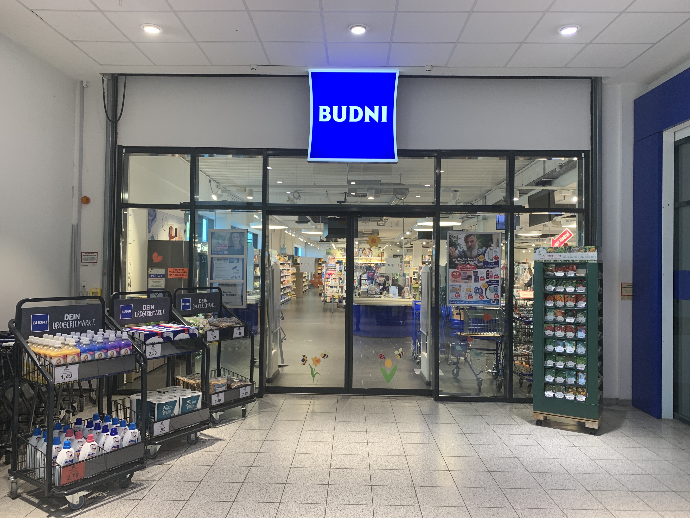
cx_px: 345
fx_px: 518
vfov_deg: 53.1
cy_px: 259
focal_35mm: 26
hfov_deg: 67.3
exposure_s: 1/50
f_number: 1.8
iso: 100
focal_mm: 4.25
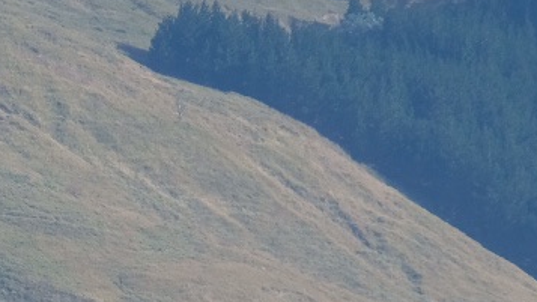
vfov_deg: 0.7
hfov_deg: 1.2
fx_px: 25593
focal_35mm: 1797
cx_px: -150
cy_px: 817
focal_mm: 230
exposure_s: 1/320
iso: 200
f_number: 8
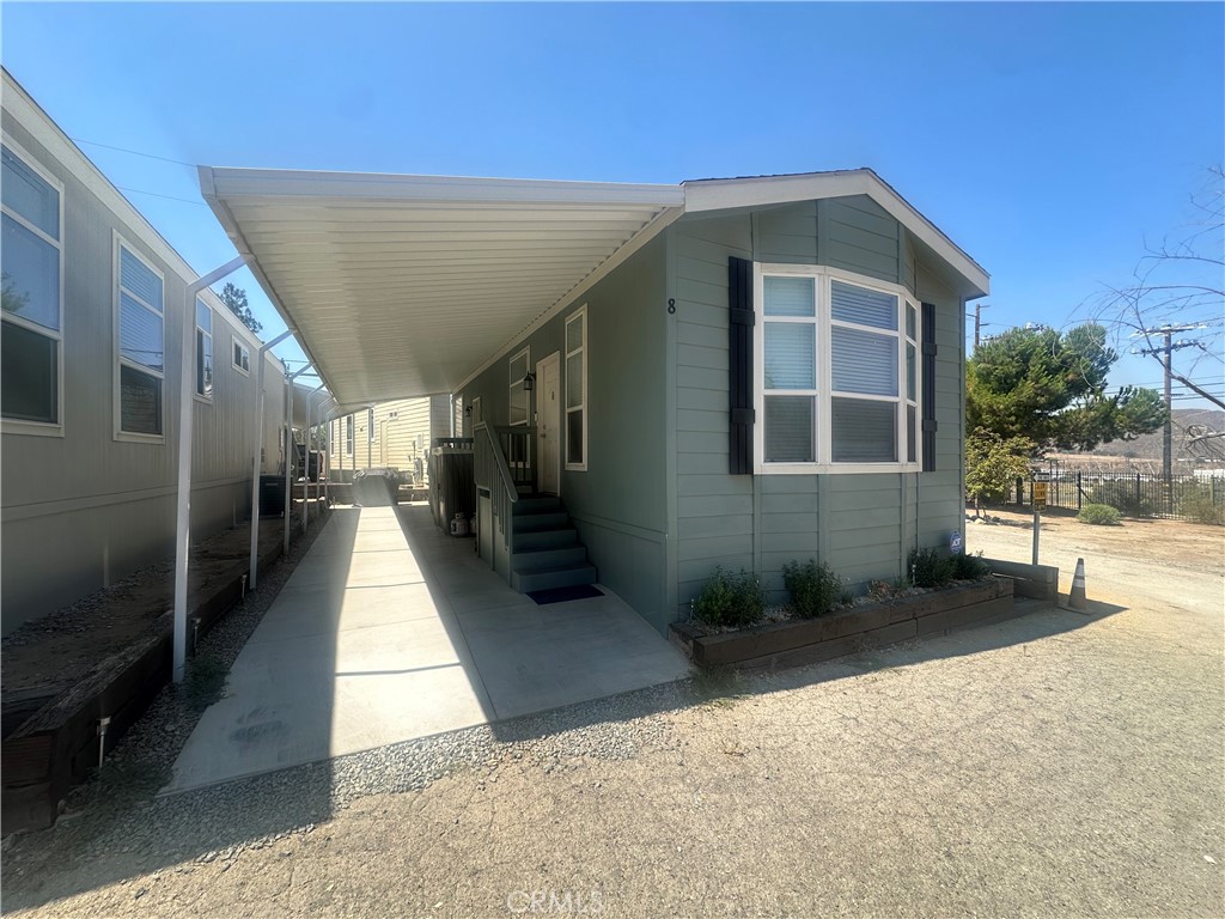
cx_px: 612
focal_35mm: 14
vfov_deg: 85.7
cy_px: 460
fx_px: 495
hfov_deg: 102.1
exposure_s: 1/759
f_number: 2.2
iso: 40
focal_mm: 2.22
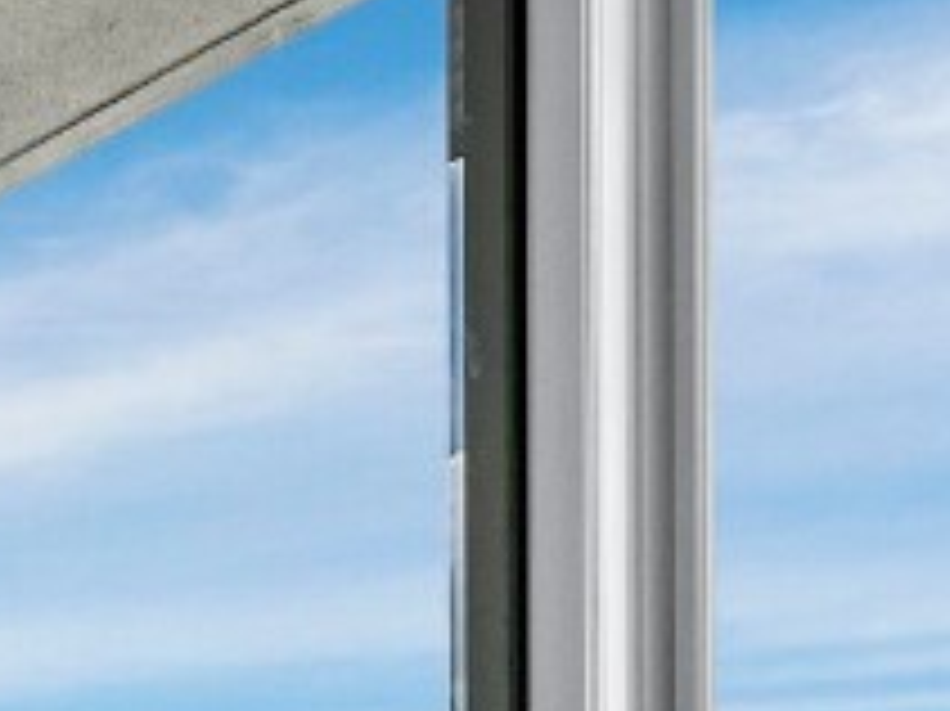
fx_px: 1865
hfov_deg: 24.4
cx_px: -338
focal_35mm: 68
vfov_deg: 18.8
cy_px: 1098
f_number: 11
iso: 400
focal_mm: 7
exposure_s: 1/30
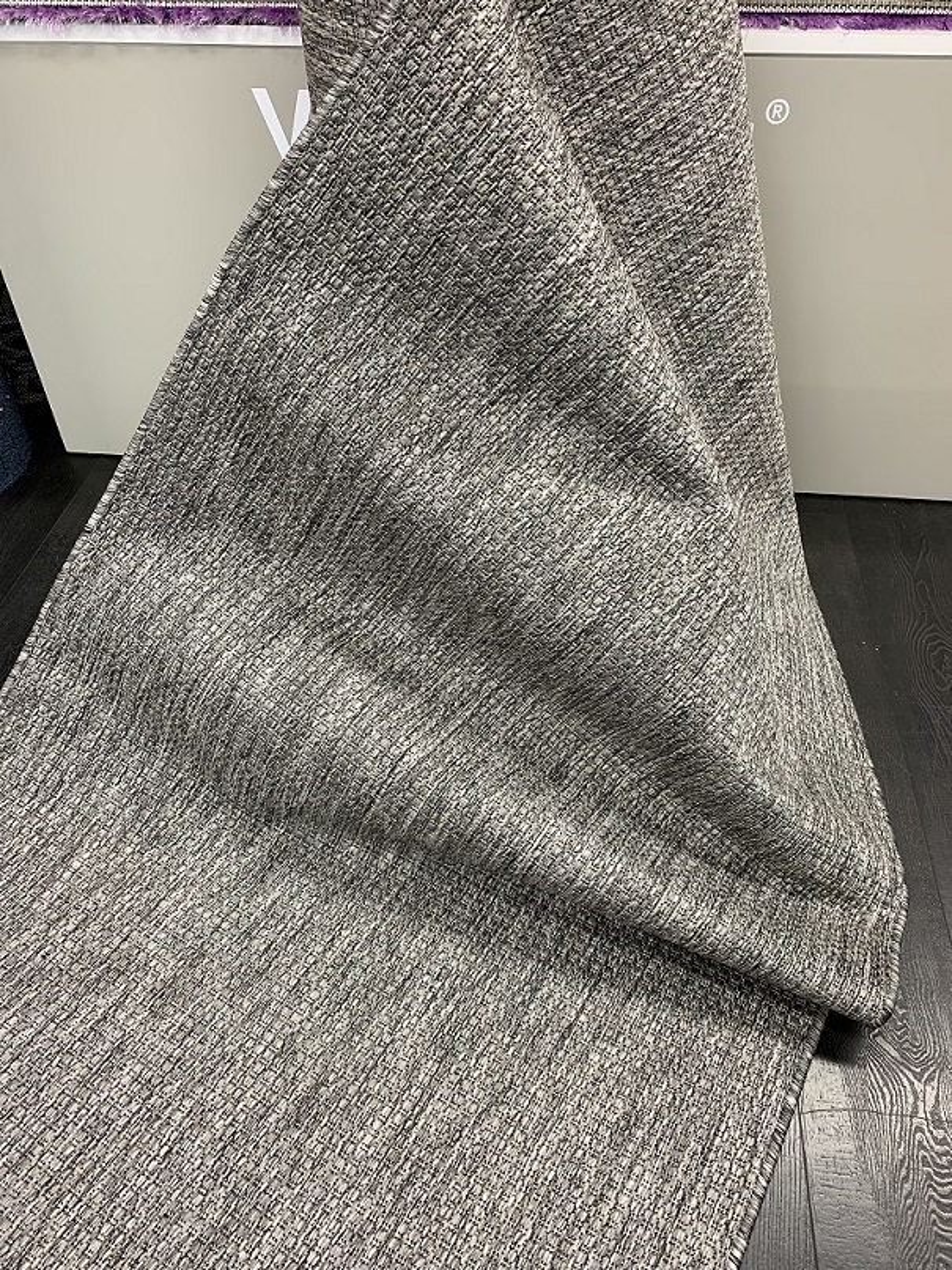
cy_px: 635
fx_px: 954
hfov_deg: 53.1
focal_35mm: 26
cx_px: 476
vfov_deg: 67.3
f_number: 1.8
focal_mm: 4.25
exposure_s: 1/50
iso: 100
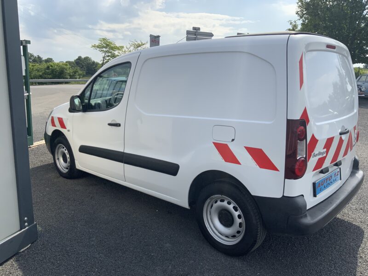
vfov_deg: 48.2
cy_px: 138
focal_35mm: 29
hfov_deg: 61.7
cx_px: 184
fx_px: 308
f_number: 1.8
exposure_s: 1/2227
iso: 16
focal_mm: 3
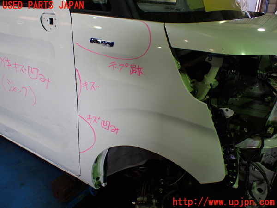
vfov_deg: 46.8
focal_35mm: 30
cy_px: 104
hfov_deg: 60.0
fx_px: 240
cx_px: 138
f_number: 2.3
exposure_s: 1/125
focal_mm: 5.4
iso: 250
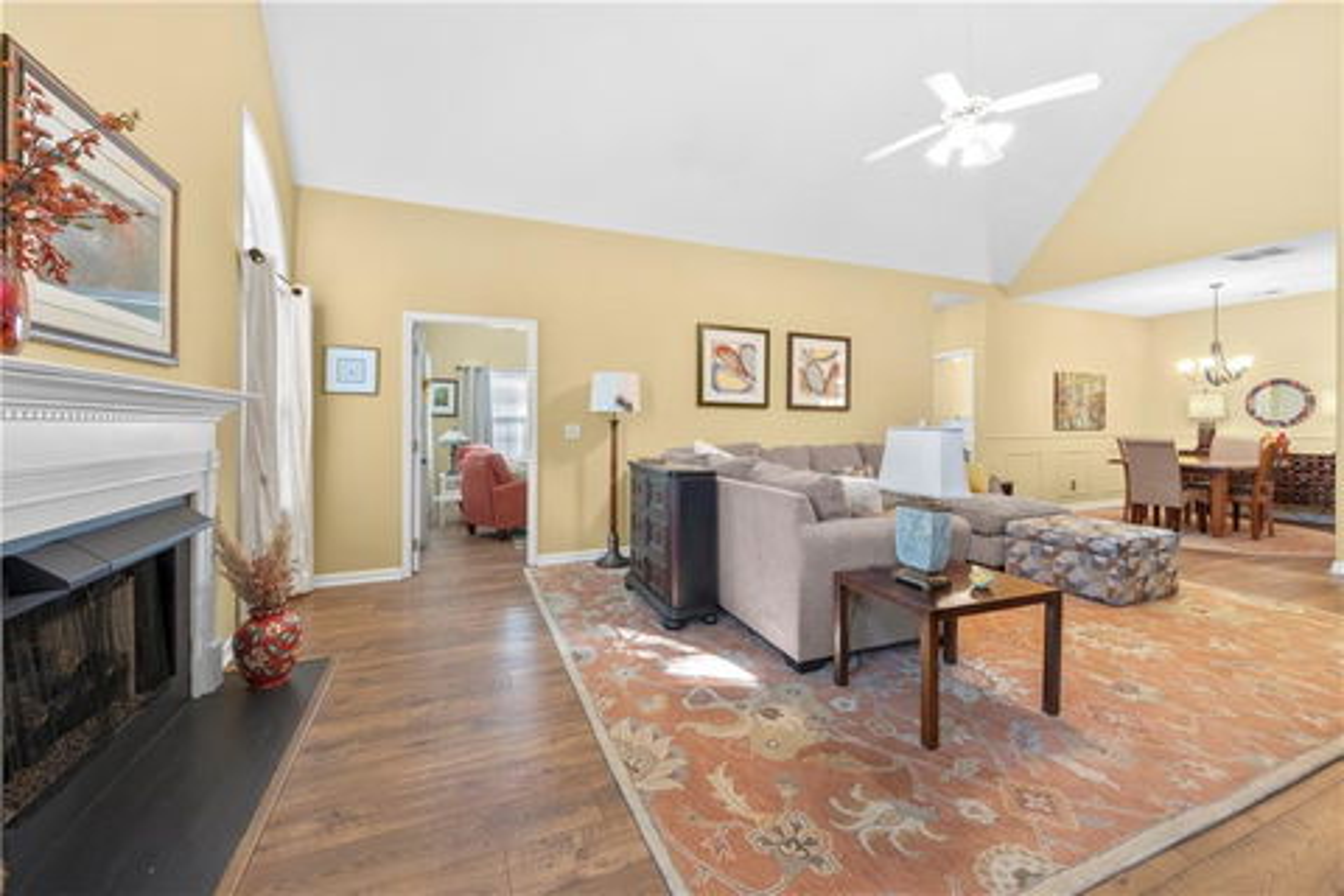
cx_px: 672
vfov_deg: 81.2
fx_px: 523
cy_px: 448
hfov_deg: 104.3
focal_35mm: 14
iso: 800
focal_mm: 14
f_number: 9
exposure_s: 1/1.67
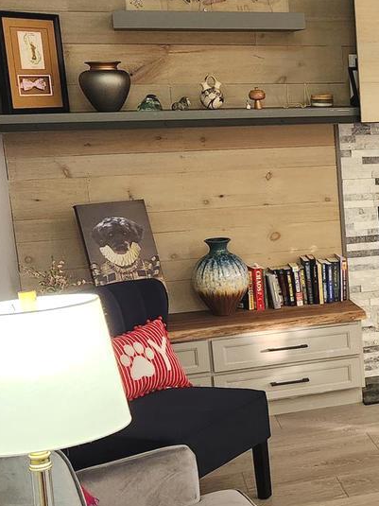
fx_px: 964
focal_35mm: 66
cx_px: 538
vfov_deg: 29.4
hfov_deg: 19.8
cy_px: 270
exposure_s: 1/120
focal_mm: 5.4
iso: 400
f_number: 1.8
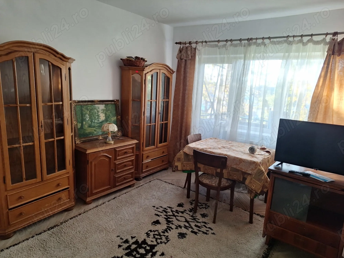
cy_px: 129
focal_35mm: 23
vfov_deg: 58.9
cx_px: 172
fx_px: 229
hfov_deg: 73.9
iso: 64
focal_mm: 5.54
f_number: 1.8
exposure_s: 1/50
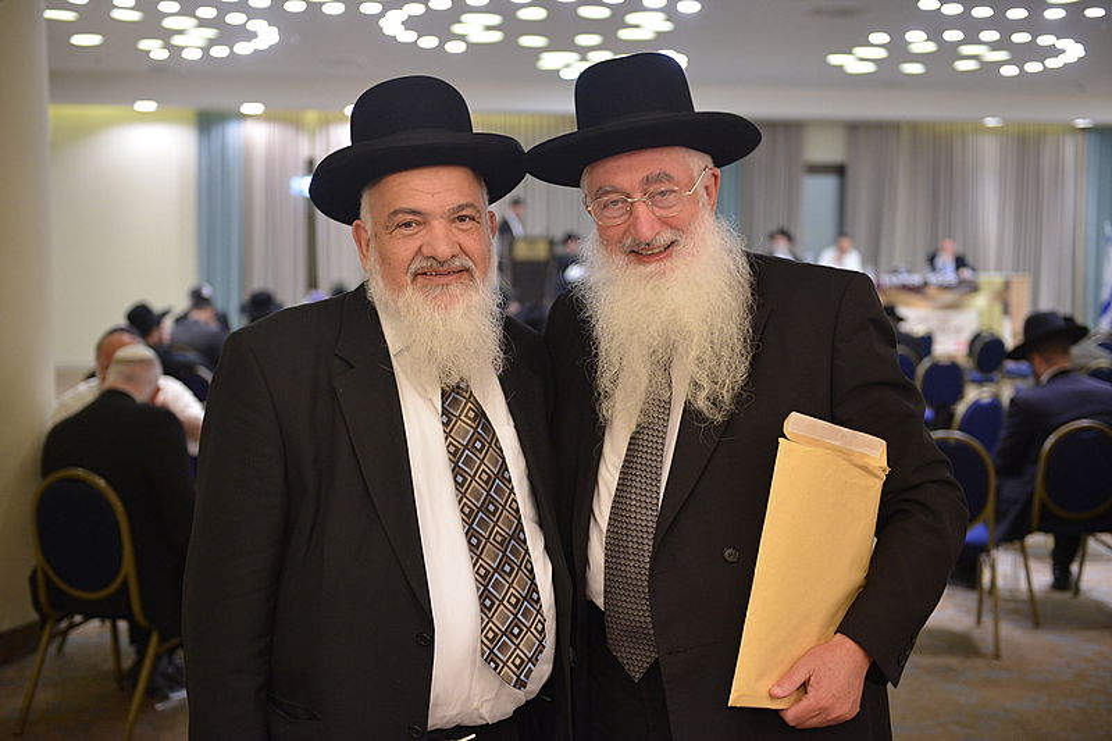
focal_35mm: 45
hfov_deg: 43.6
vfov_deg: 29.9
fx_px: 1390
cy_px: 370
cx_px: 556
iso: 2000
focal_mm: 45
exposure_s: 1/60
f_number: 2.8
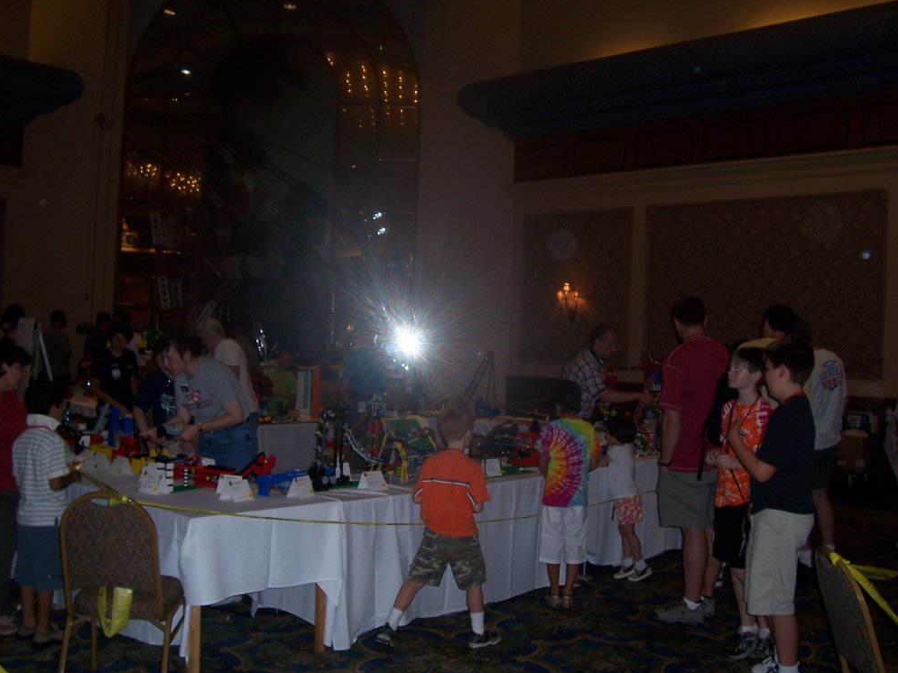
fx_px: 908
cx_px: 437
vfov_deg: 40.7
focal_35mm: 35
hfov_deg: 52.6
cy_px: 336
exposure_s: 1/60
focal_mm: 5.6
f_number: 2.7
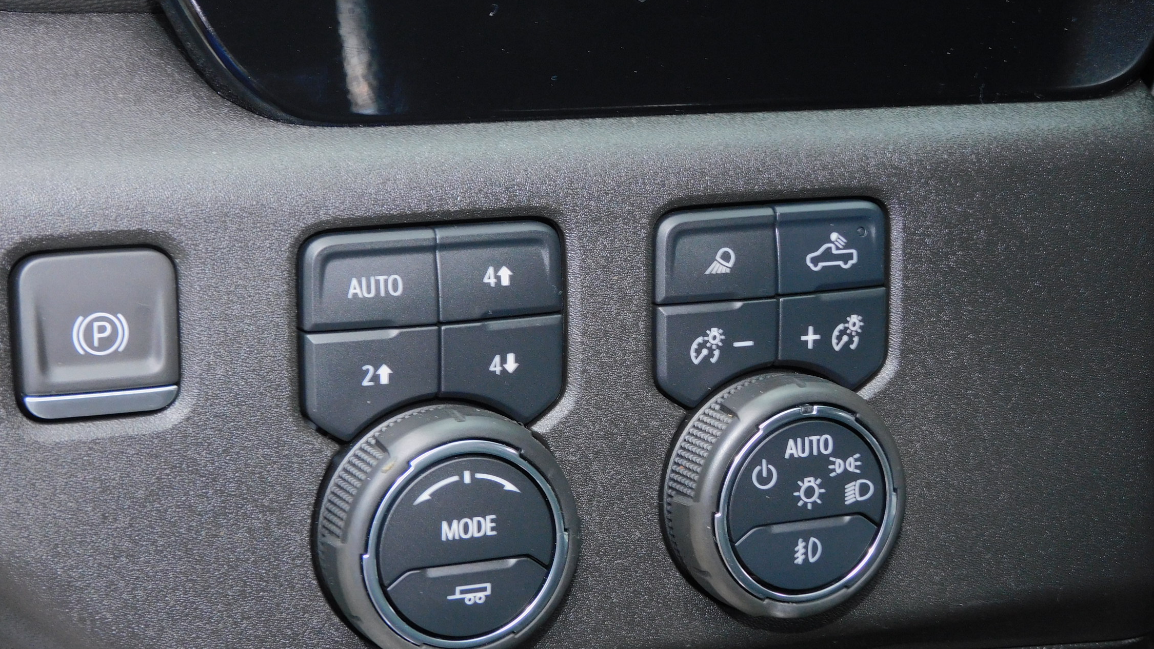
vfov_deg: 15.7
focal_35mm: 77
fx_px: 2356
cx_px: 582
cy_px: 376
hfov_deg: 27.5
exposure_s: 1/30
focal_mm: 12.5
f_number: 4.5
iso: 200
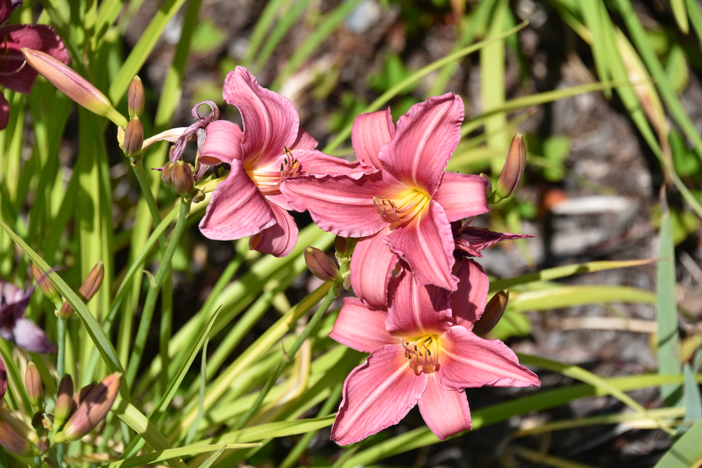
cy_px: 234
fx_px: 3121
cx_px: 351
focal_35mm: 160
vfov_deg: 8.6
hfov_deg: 12.8
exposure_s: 1/320
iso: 100
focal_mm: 160
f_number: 7.1
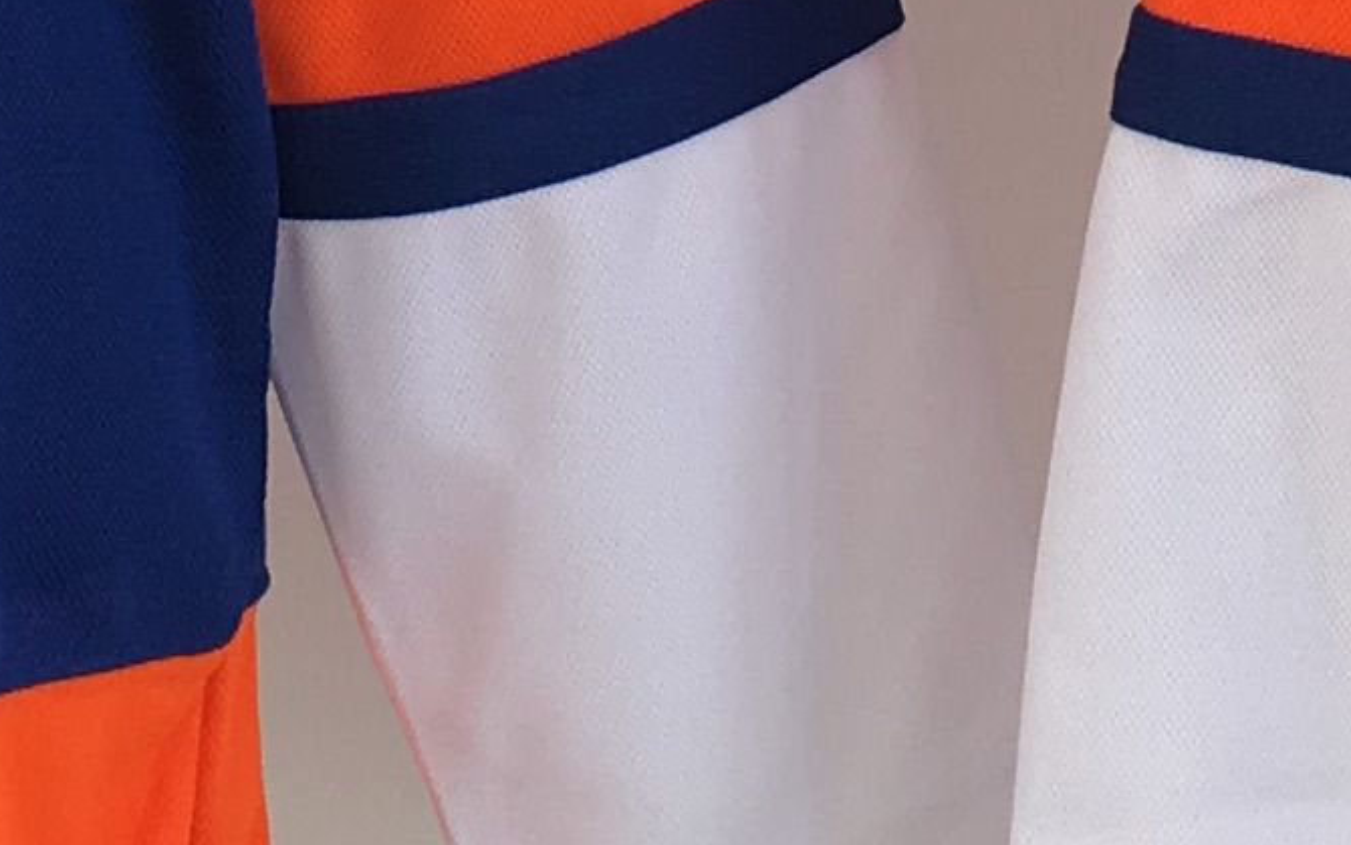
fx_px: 6813
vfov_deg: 6.8
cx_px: 809
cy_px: -944
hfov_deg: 11.3
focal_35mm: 185
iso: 25
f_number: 2.2
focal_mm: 4.15
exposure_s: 1/100
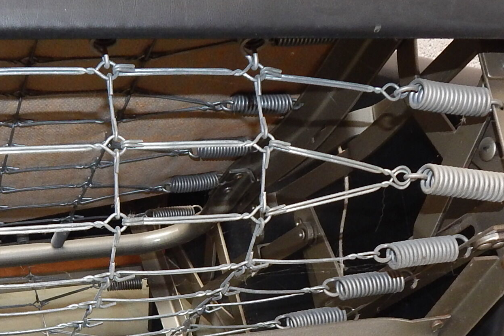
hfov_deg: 33.0
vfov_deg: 21.3
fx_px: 840
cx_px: 148
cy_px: 384
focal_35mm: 60
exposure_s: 1/30
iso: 200
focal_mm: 4
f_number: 3
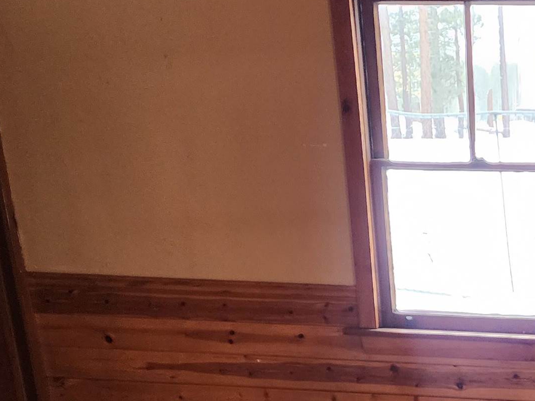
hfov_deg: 26.8
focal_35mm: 66
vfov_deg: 20.6
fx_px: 1020
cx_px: 605
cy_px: 497
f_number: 1.8
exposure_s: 1/120
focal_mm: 6.4
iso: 250
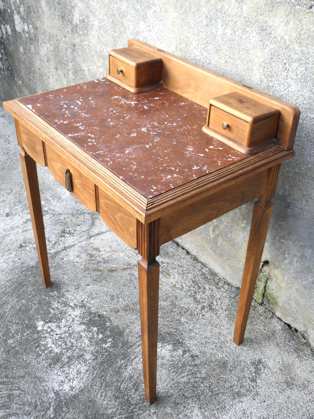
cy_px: 210
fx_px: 460
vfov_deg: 49.0
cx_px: 157
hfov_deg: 37.7
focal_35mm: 38
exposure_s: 1/40
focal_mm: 6.8
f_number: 3.7
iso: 100
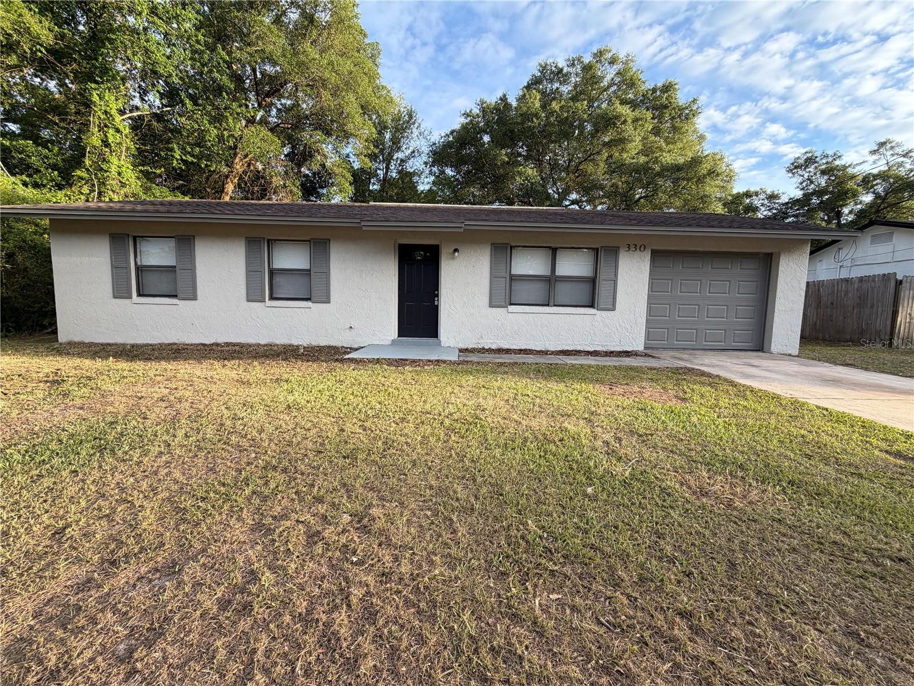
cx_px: 457
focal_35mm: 14
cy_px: 343
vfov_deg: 85.7
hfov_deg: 102.1
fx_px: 370
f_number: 2.2
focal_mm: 2.22
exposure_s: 1/240
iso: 40
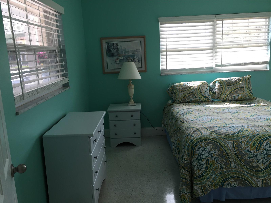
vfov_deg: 48.2
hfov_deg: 61.7
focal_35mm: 29
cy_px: 102
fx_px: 227
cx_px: 136
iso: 40
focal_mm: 4.15
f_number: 2.2
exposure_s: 1/120
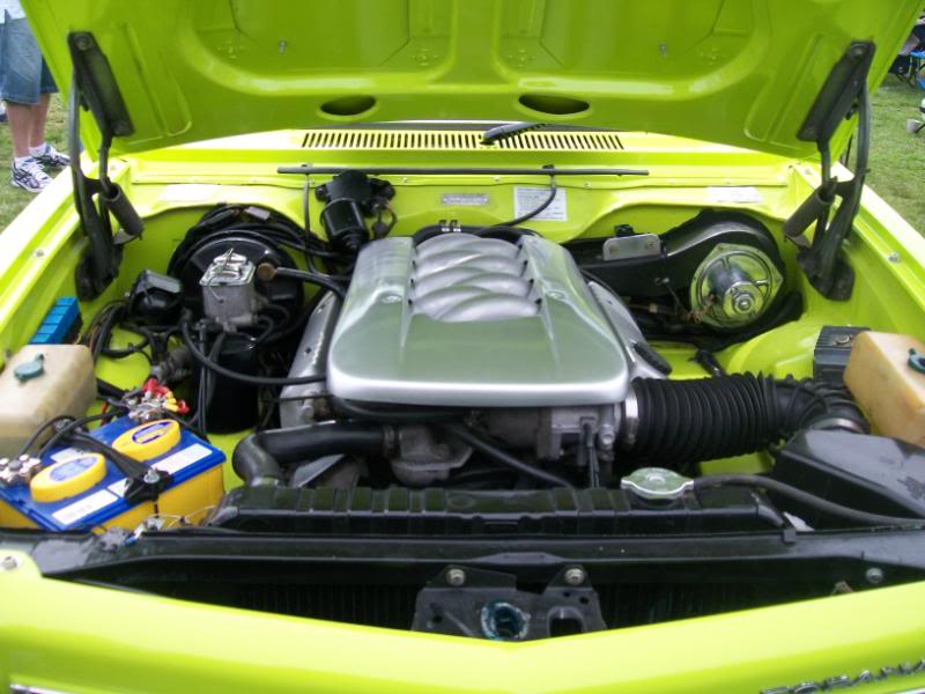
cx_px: 462
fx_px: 962
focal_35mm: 36
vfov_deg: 39.7
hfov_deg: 51.4
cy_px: 347
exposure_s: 1/400
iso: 80
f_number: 2.7
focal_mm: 6
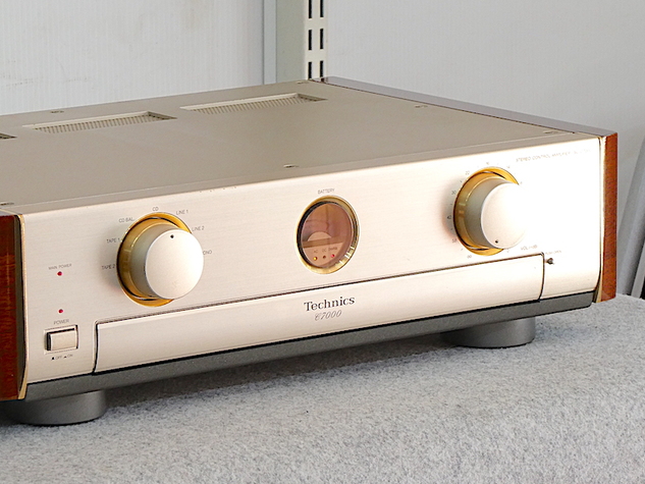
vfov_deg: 7.9
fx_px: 3504
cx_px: 187
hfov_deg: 10.5
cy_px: 209
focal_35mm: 188
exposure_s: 1/25
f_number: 5.2
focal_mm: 22.3
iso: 200
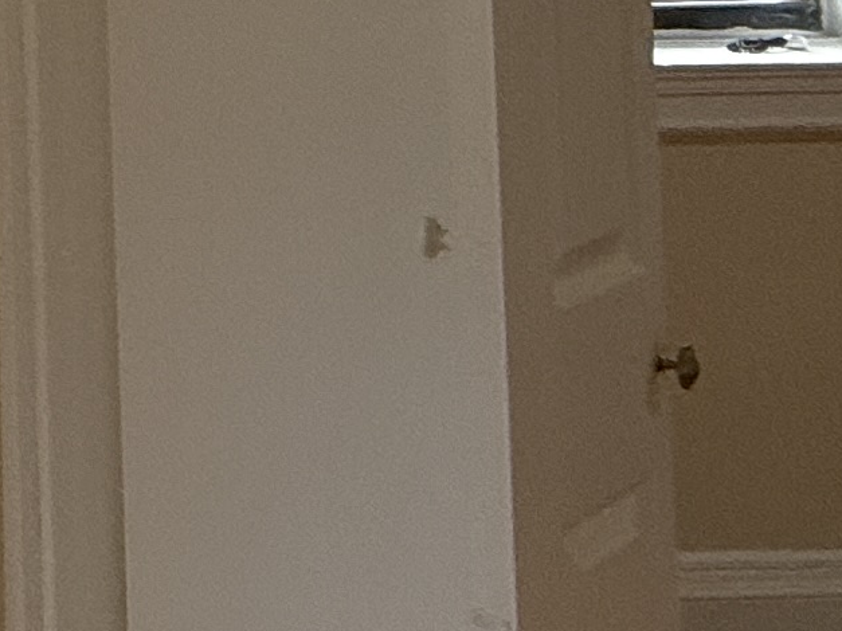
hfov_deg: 13.7
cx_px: -1292
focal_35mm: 90
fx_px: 2189
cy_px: -358
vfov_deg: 15.0
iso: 100
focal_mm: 2.22
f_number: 2.2
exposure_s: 1/99
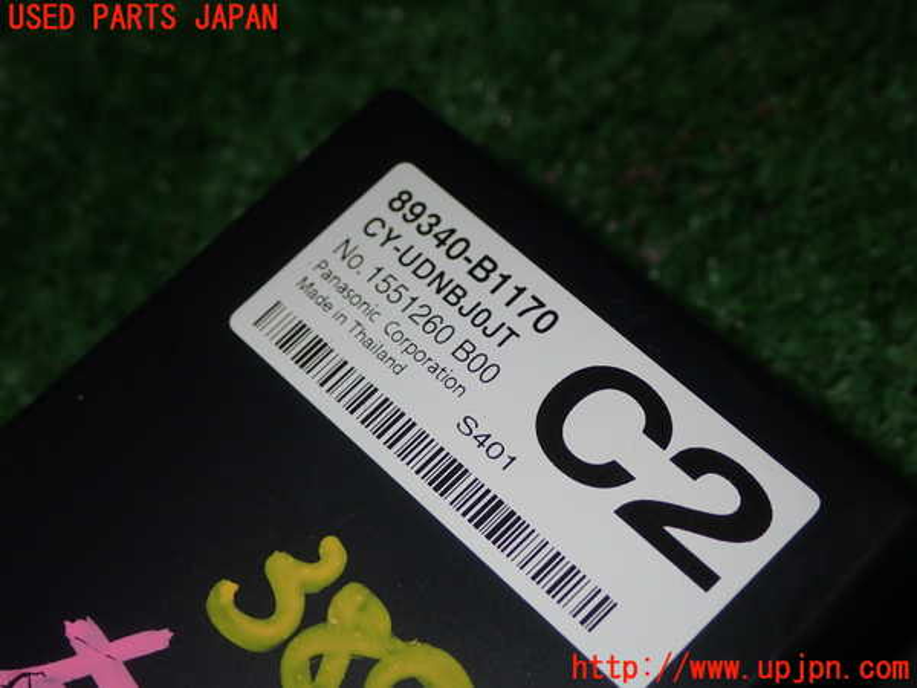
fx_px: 1881
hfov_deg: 27.4
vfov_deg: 20.7
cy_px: 344
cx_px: 458
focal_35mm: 71
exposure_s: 1/60
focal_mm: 12.73
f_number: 11
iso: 200
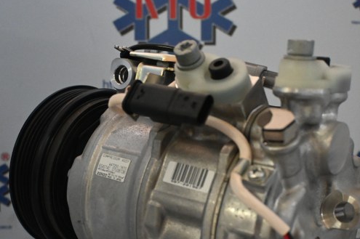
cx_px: 175
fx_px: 558
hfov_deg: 35.8
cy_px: 177
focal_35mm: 56
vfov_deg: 24.0
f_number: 4.2
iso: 3200
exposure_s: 1/60
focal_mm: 23
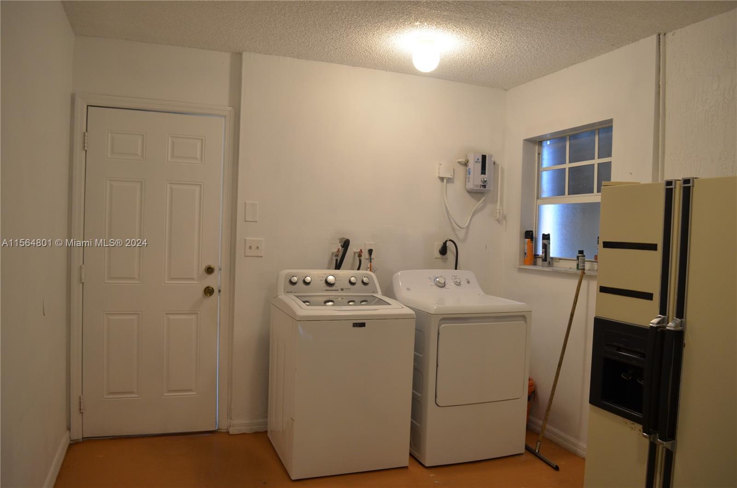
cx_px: 368
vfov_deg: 47.7
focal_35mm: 27
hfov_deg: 67.5
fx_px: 551
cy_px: 244
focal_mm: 18
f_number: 4
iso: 500
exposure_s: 1/60
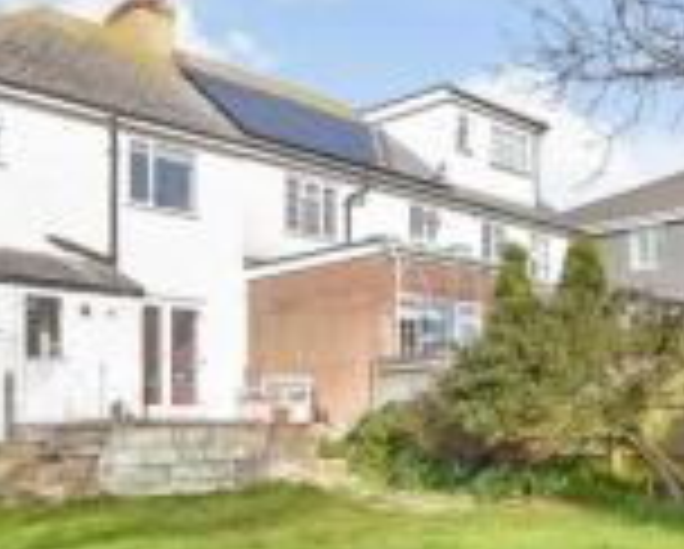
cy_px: 416
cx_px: 414
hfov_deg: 41.7
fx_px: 892
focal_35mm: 44
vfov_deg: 33.5
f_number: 8
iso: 160
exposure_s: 1/250
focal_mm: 10
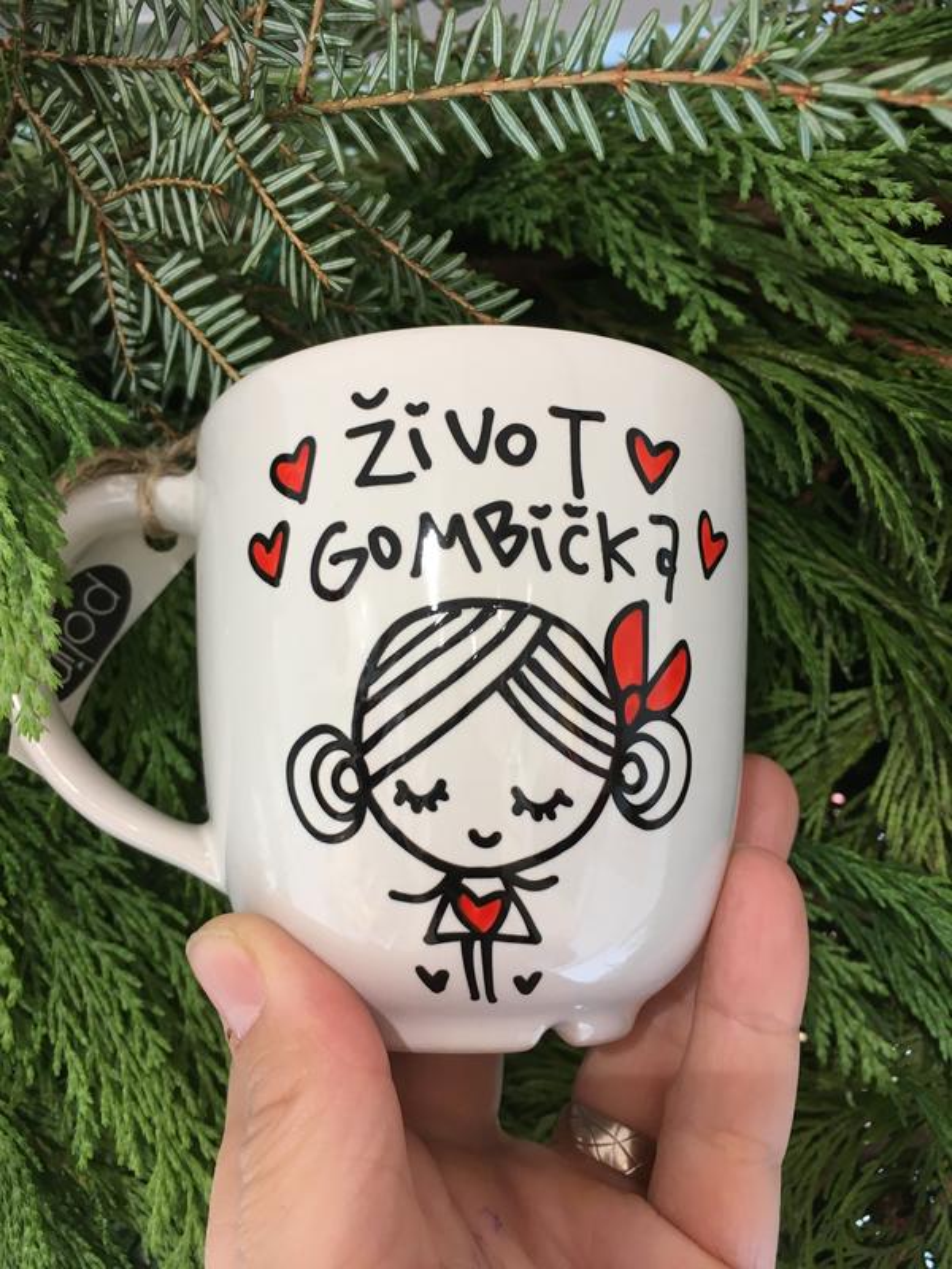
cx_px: 476
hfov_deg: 48.2
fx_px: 1063
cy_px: 634
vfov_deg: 61.7
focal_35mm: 29
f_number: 2.2
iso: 80
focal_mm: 4.15
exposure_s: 1/33
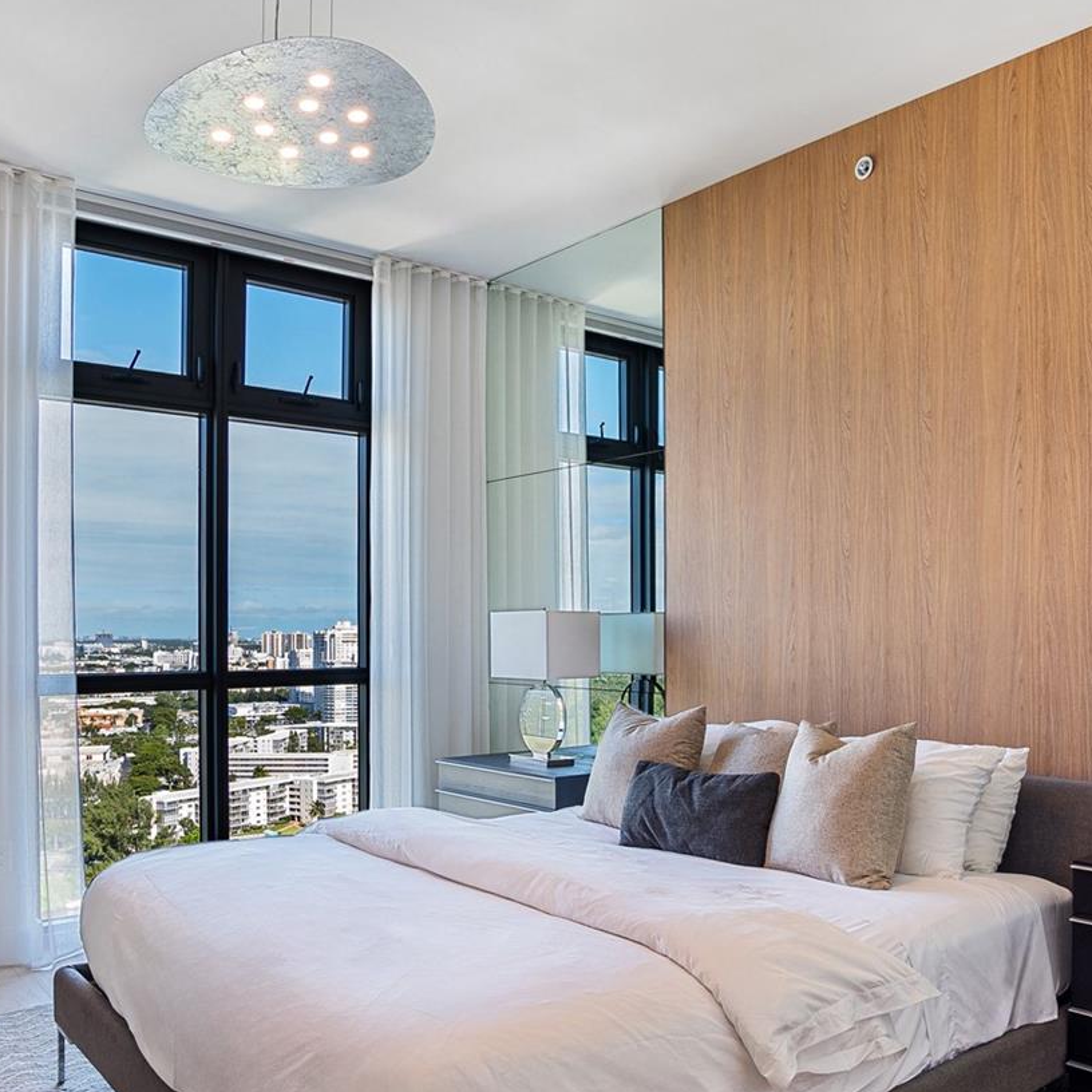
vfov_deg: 53.7
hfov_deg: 53.8
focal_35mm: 30
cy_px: 653
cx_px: 626
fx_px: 1071
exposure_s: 1/30
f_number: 4
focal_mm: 9
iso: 100
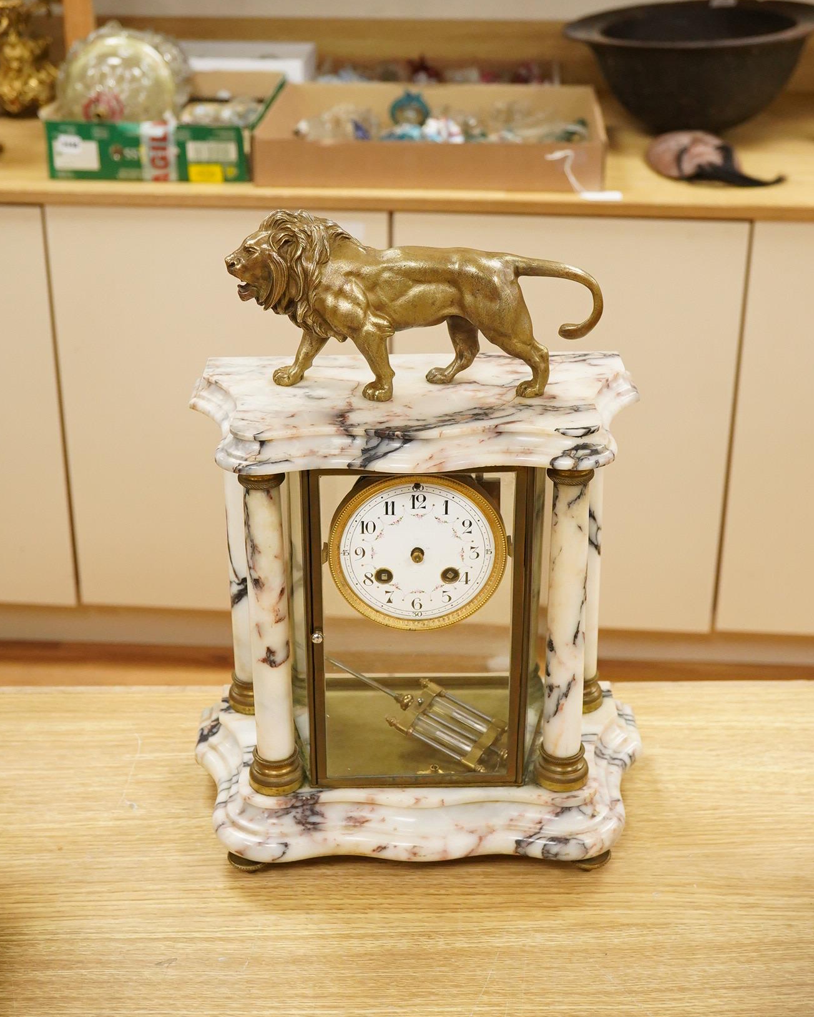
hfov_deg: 29.7
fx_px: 1536
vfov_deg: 36.6
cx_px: 405
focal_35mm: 51
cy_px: 439
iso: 2500
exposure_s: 1/160
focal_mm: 30
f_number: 8
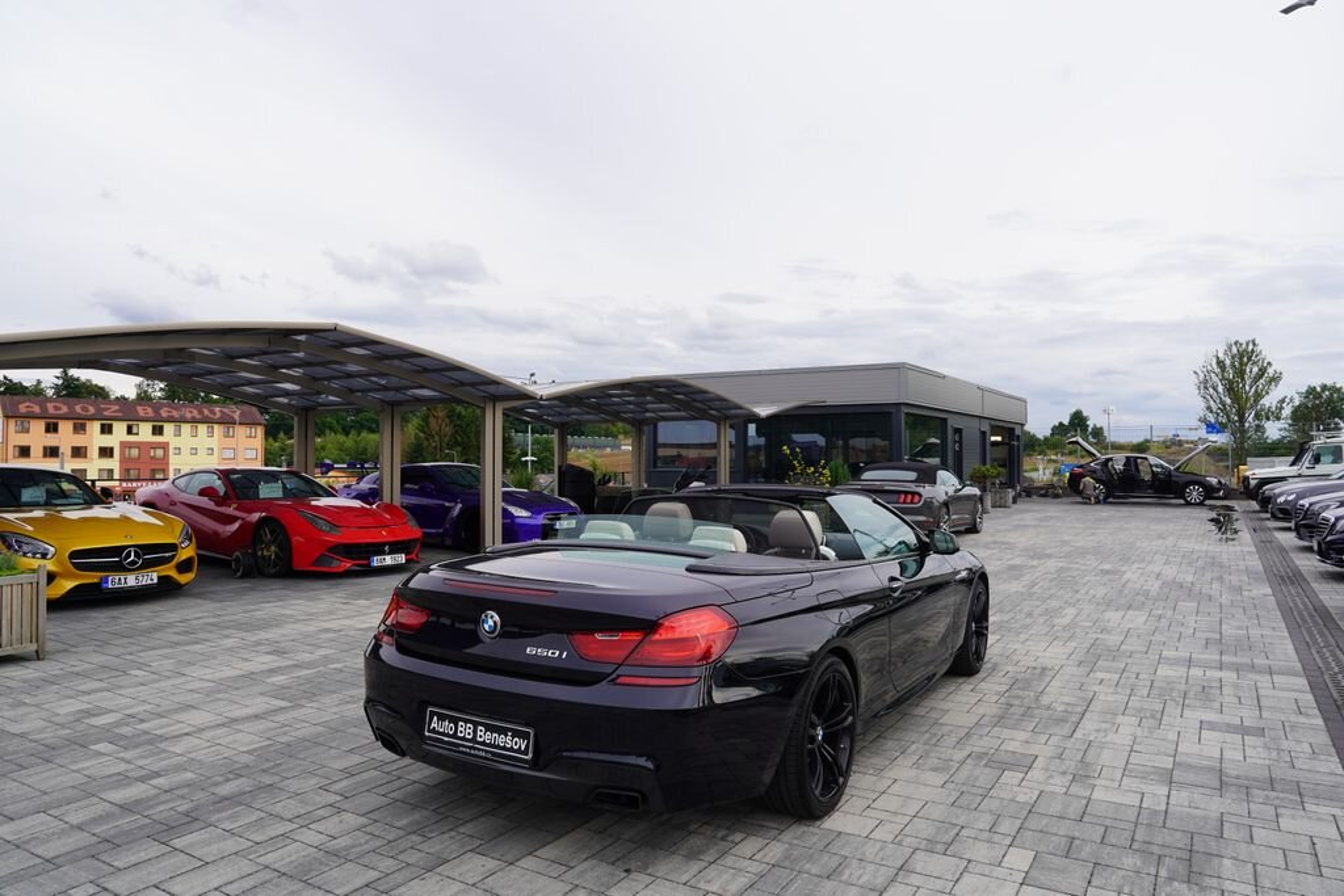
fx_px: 896
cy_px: 448
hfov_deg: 73.7
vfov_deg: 53.1
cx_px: 672
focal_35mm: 24
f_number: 8
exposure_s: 1/125
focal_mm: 24
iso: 100
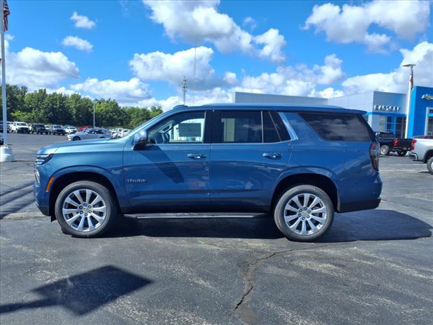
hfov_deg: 65.3
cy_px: 162
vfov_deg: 51.4
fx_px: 338
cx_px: 216
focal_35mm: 27
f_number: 1.9
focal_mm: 3.58
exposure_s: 1/1667
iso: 40
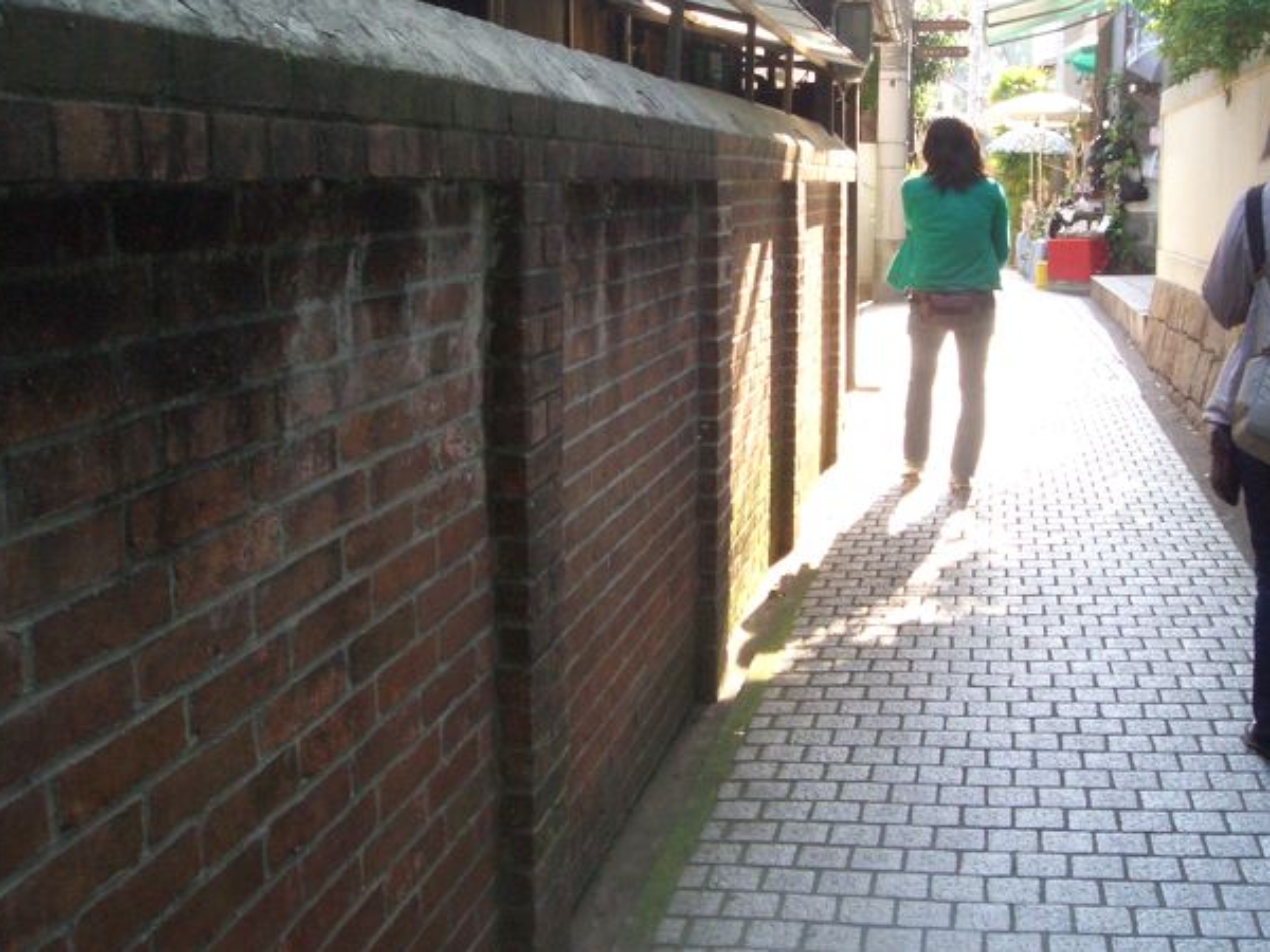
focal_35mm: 39
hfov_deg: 47.9
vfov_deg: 36.8
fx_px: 1431
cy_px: 443
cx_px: 660
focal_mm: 4.8
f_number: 4
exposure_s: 1/125
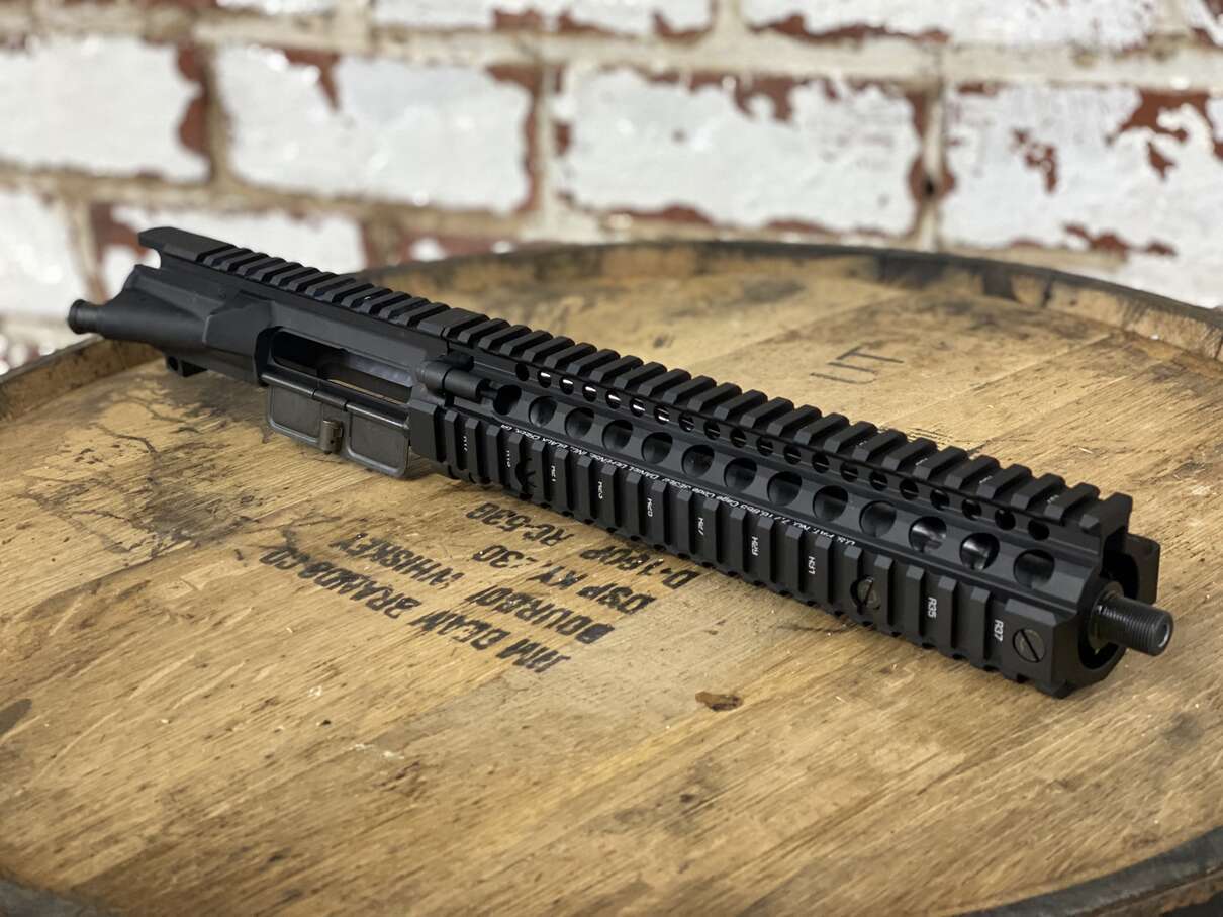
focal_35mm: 52
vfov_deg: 28.0
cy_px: 458
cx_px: 612
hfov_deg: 36.8
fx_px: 1837
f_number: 2
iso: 320
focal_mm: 6
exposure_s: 1/40
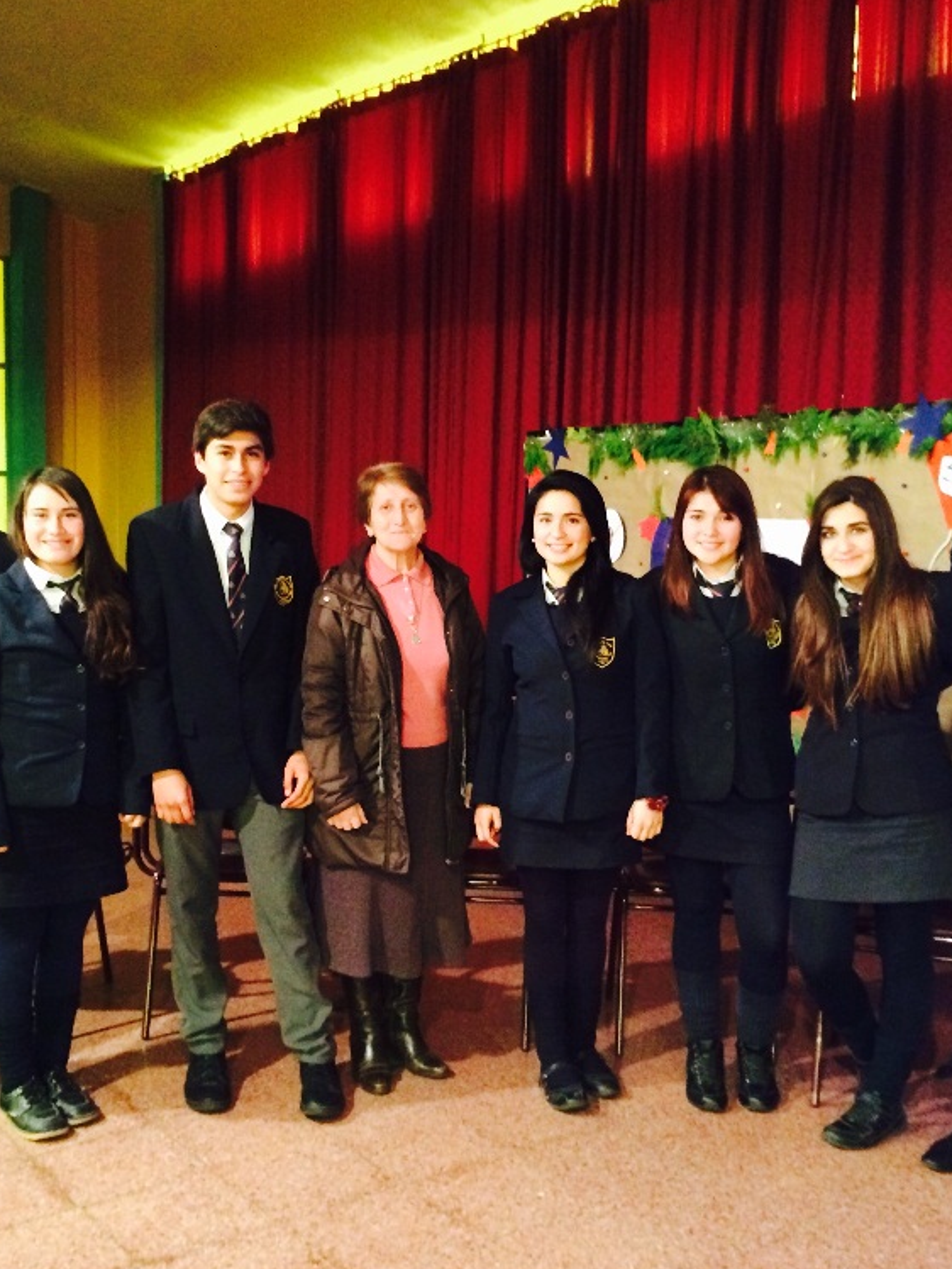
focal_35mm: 41
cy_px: 637
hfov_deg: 35.1
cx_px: 435
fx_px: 1503
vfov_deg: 45.8
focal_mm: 4.12
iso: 320
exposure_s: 1/15
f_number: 2.2
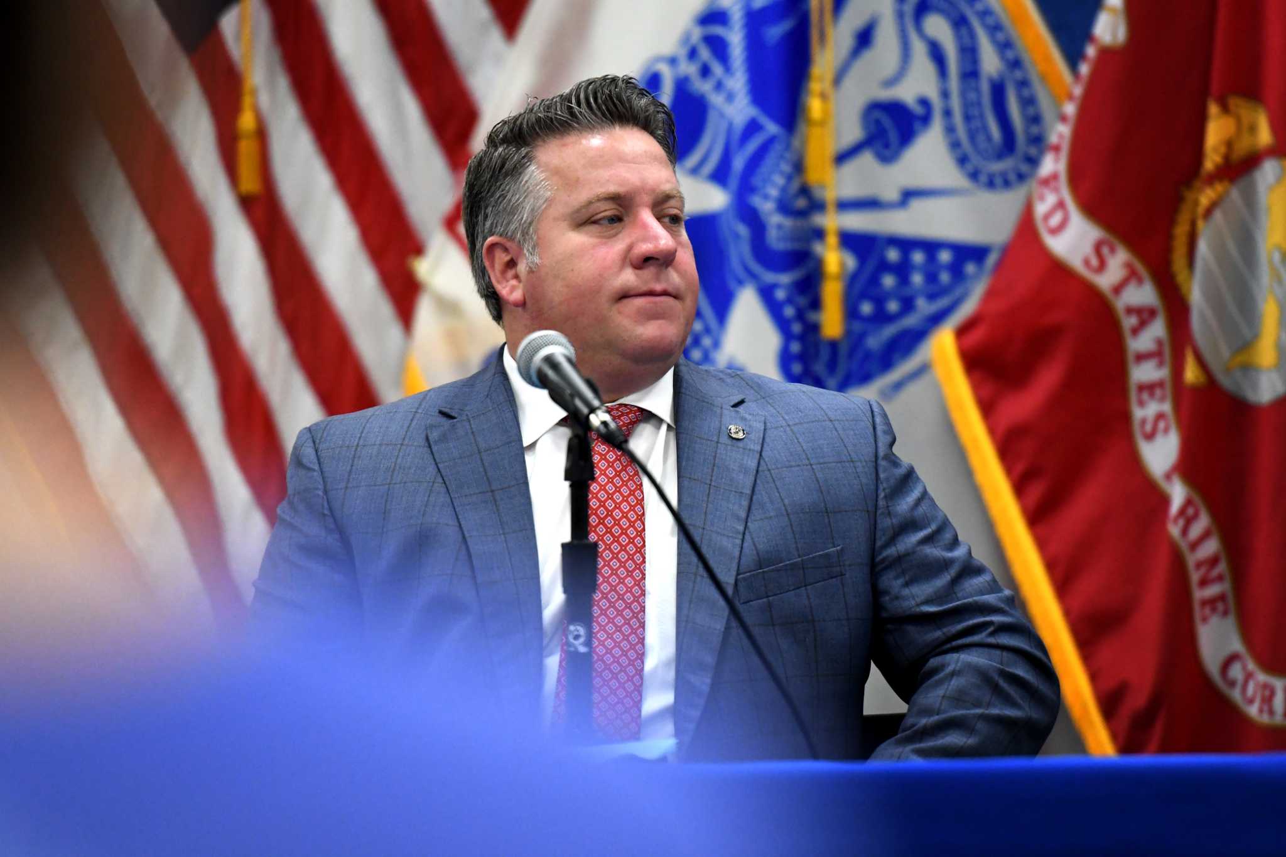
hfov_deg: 6.9
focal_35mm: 300
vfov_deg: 4.6
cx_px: 643
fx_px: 10715
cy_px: 428
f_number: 2.8
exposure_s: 1/640
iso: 3200
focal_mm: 200
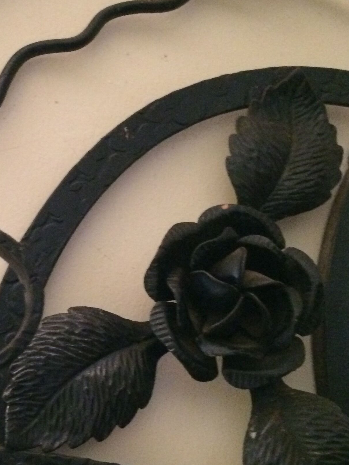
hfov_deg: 24.3
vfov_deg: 32.7
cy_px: 231
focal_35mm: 59
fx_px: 793
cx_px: 52
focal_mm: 4.15
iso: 500
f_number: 2.2
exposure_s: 1/17
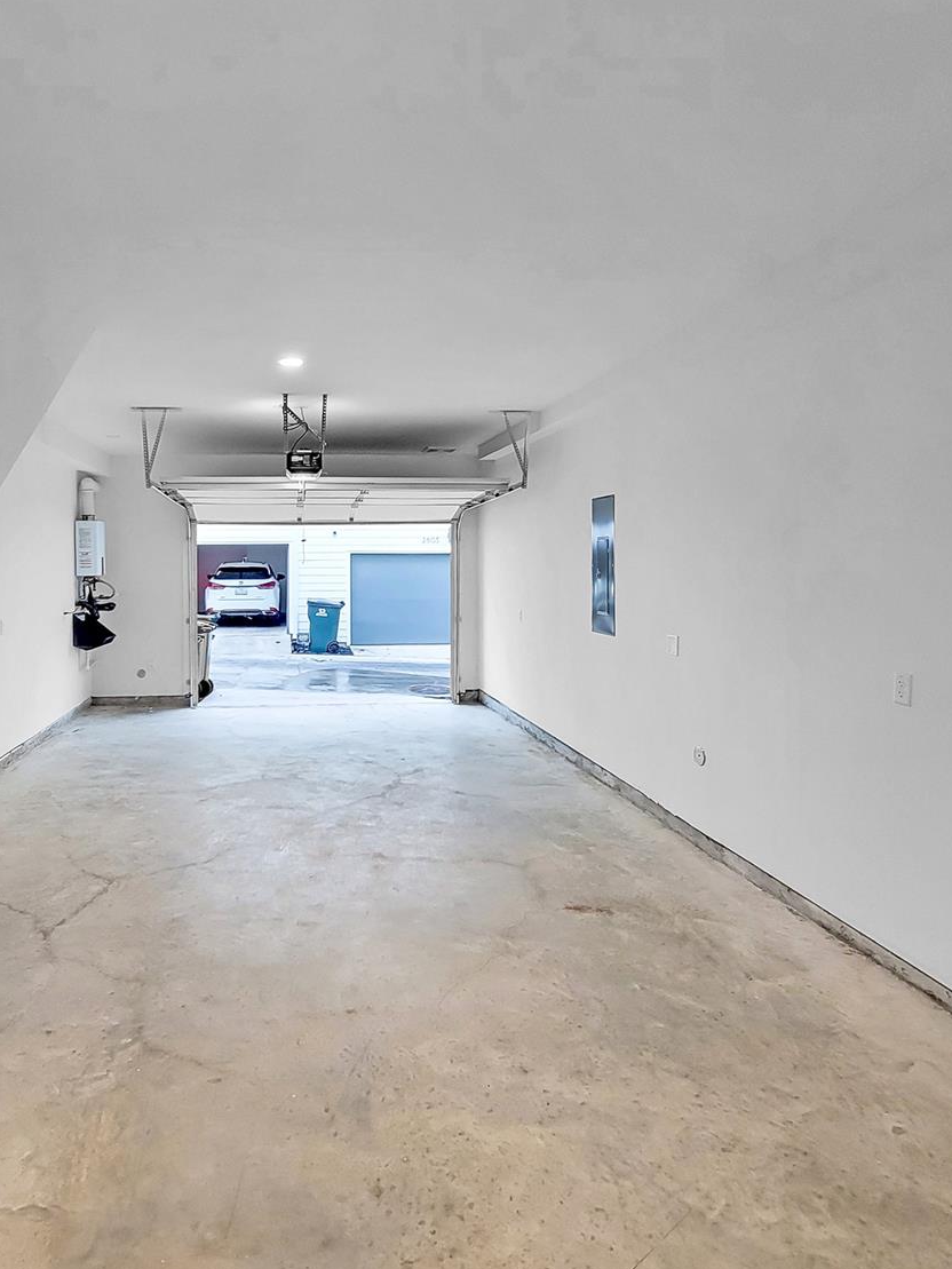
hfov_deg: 69.8
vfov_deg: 87.7
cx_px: 326
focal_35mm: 18
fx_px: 660
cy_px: 653
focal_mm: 2.2
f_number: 2.2
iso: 200
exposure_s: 1/60
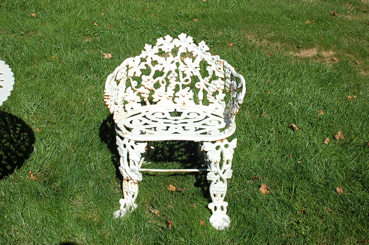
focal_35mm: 51
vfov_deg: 26.4
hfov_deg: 38.9
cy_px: 122
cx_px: 184
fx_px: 522
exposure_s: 1/400
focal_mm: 34
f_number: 11
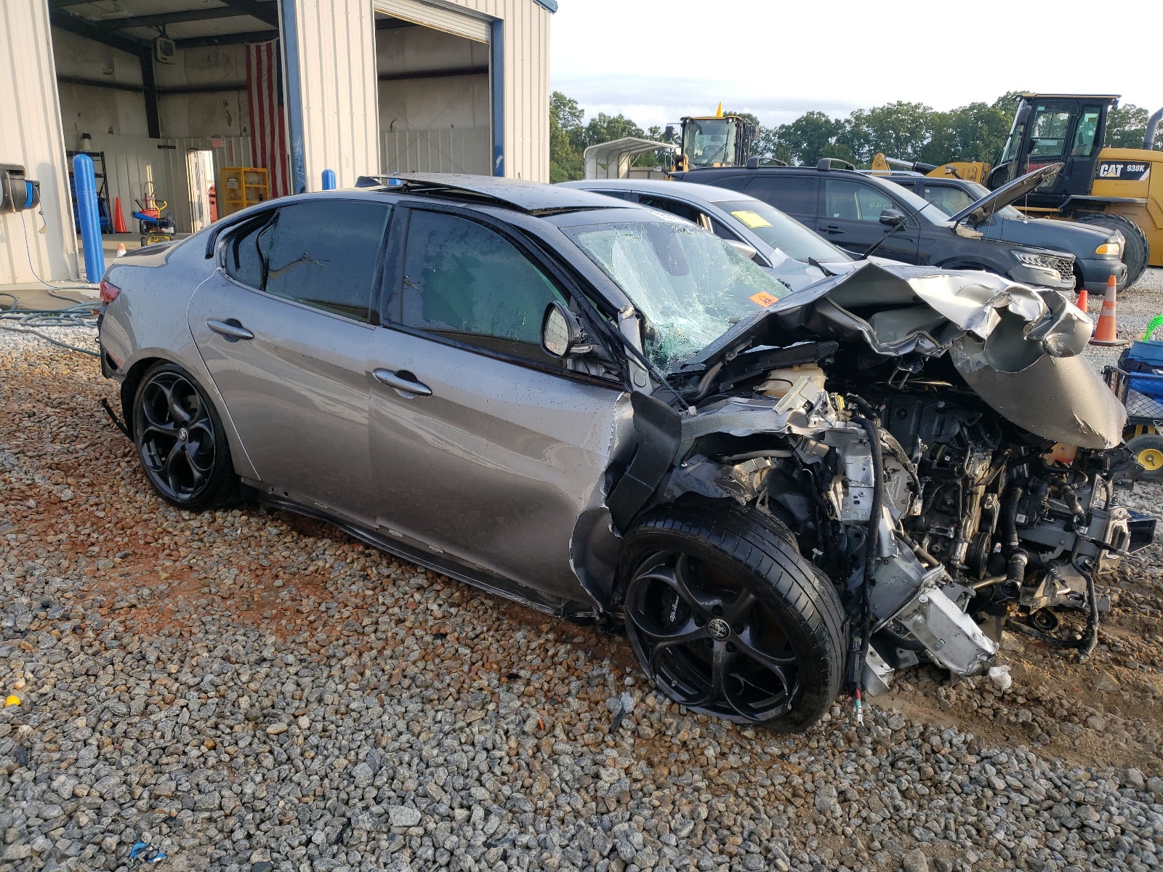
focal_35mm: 26
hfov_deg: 67.3
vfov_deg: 53.1
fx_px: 874
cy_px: 436
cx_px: 582
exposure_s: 1/588
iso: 50
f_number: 1.5
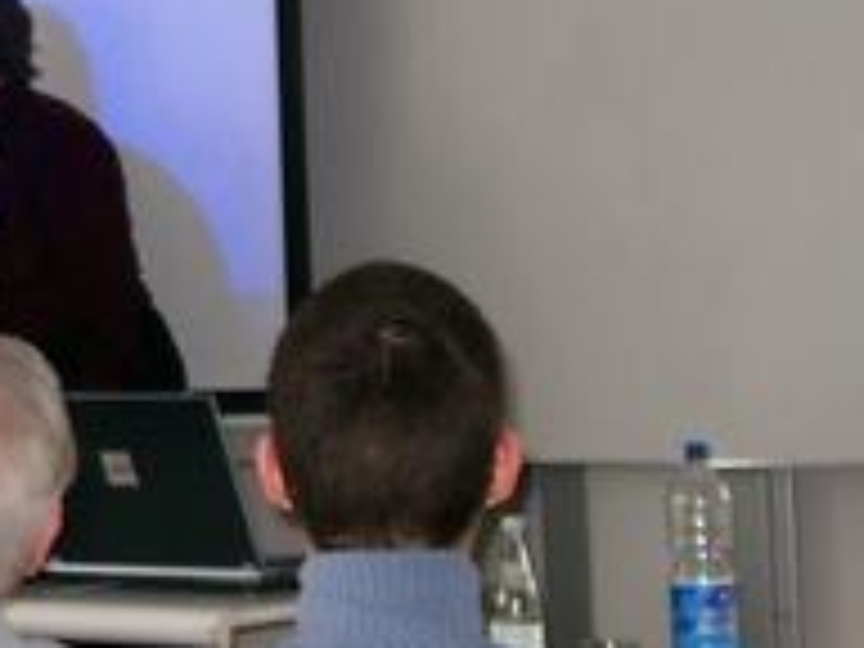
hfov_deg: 11.9
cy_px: 94
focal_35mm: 163
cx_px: -166
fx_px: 4068
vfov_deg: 9.1
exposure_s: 1/60
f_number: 3
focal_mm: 10.2
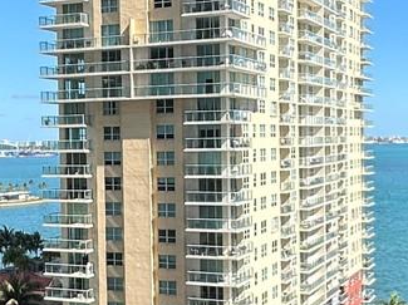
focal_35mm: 69
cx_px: 190
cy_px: 168
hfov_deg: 28.2
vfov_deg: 21.3
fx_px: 812
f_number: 2.2
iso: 40
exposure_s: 1/1770
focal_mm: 2.22
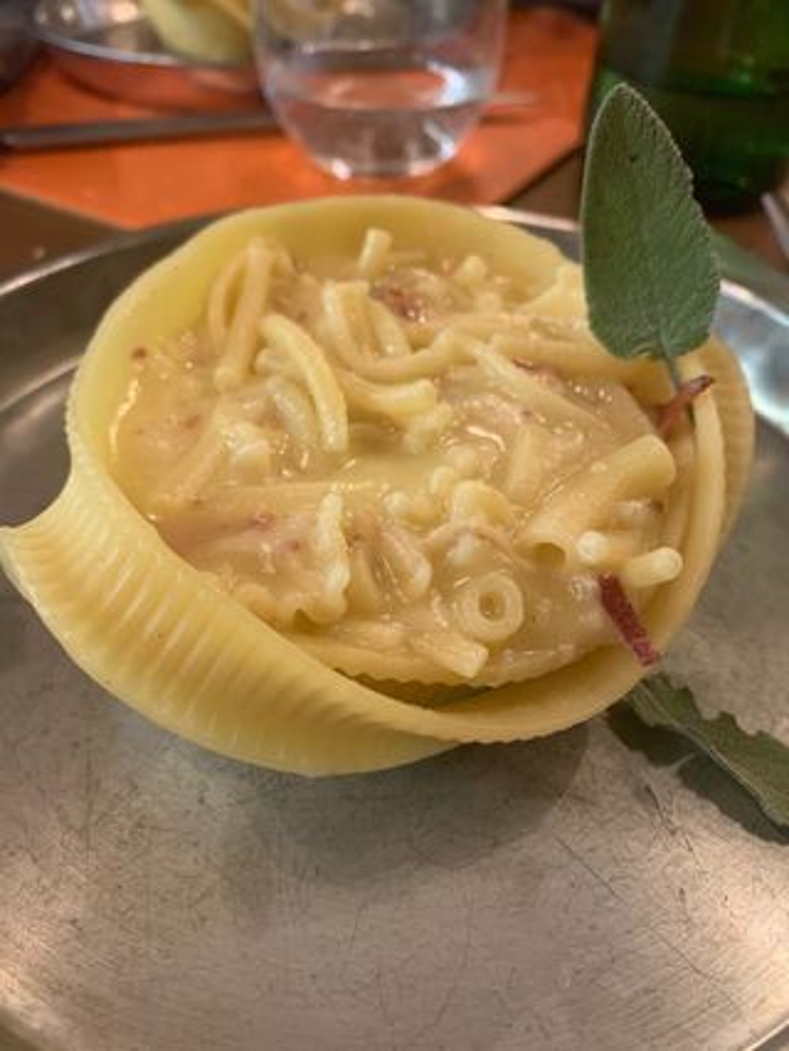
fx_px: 789
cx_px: 394
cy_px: 526
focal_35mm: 26
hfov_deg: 53.1
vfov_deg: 67.3
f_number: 1.8
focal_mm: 4.25
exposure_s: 1/60
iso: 320
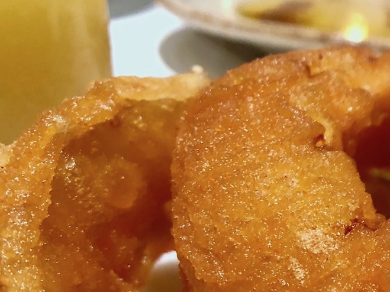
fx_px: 766
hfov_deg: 26.7
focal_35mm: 68
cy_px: 334
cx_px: 410
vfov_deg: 20.4
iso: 80
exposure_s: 1/7
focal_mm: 4
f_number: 1.8
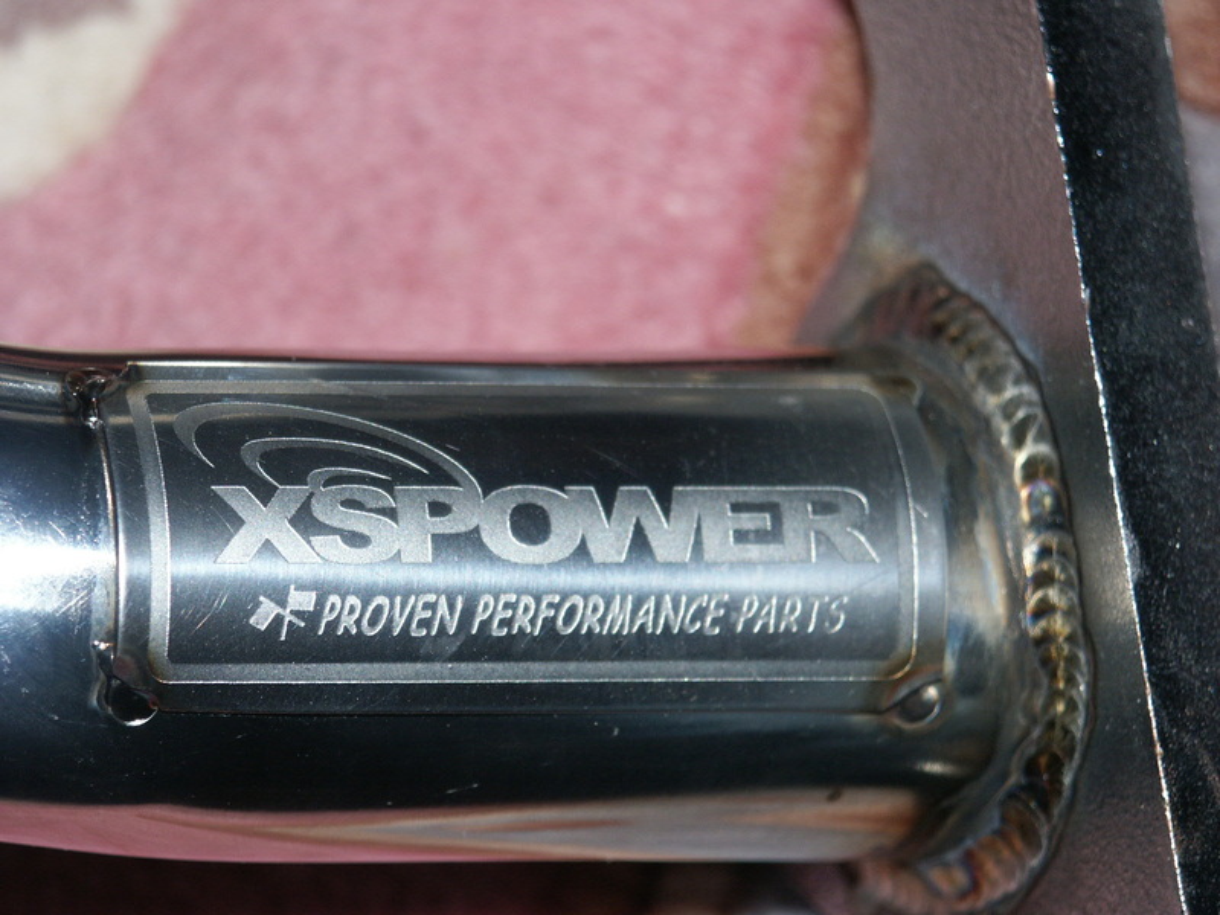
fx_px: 7049
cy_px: 458
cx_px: 610
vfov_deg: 7.4
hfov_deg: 9.9
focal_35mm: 200
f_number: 3.5
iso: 100
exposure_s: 1/180
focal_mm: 50.69
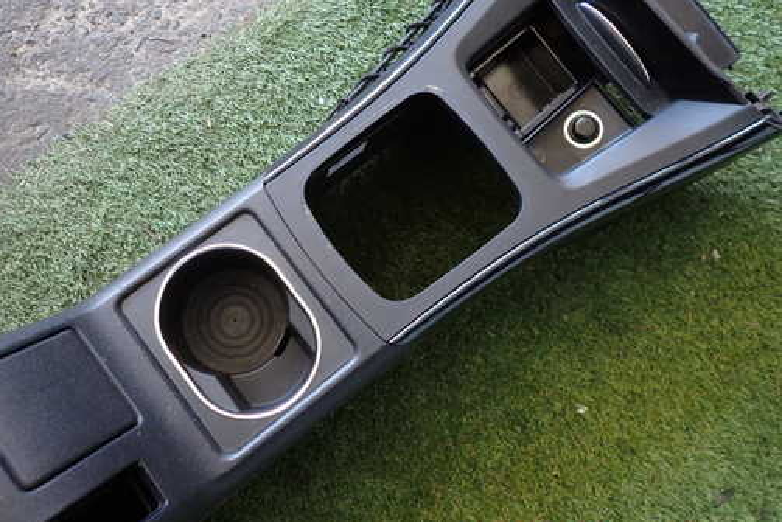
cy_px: 211
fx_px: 674
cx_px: 354
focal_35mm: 31
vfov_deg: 42.2
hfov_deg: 60.1
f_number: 2
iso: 200
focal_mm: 4.5
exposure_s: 1/50
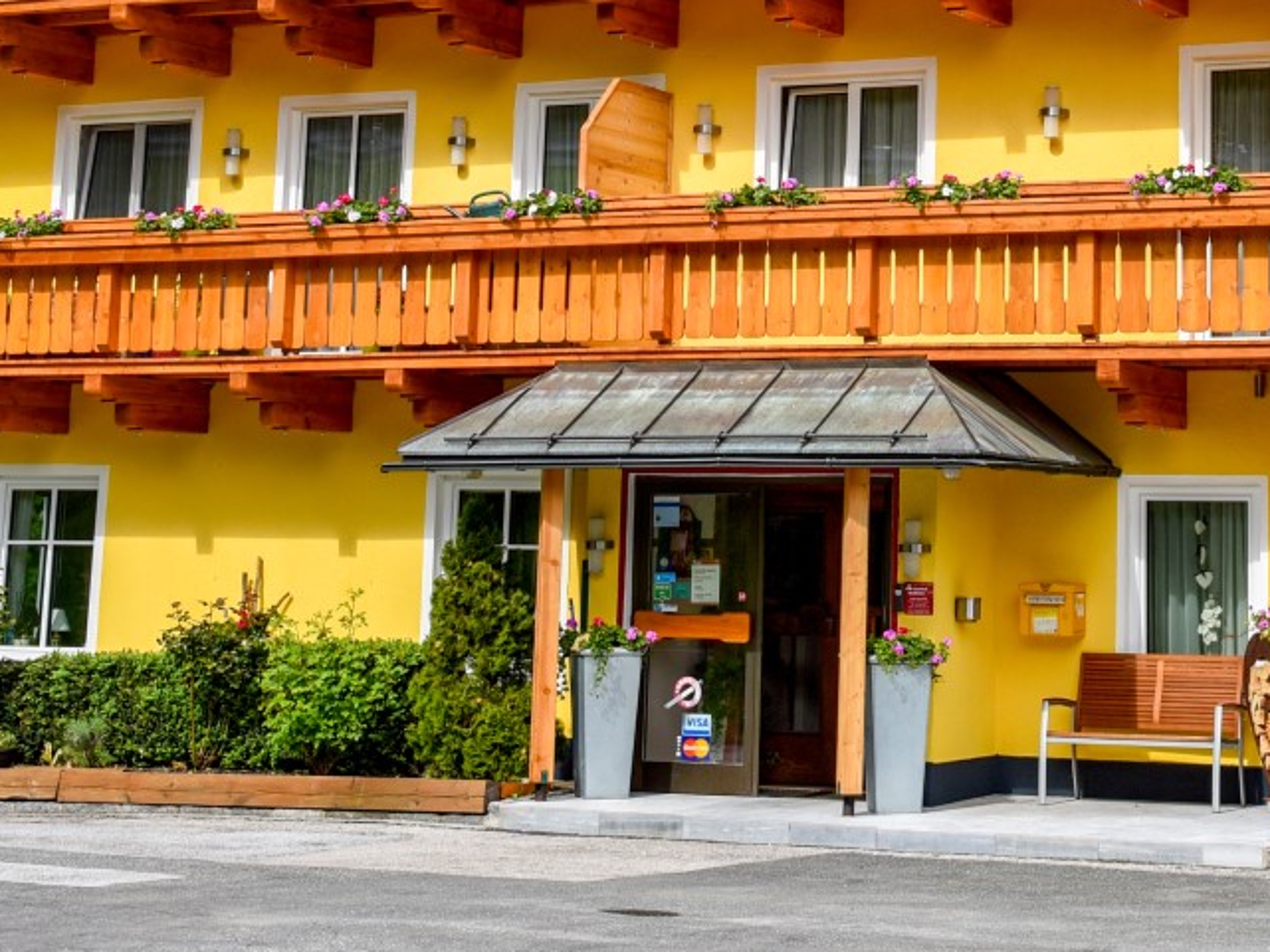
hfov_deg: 22.8
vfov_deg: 16.8
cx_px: 957
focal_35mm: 85
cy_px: -107
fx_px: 3119
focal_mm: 35
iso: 100
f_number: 9
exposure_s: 1/100
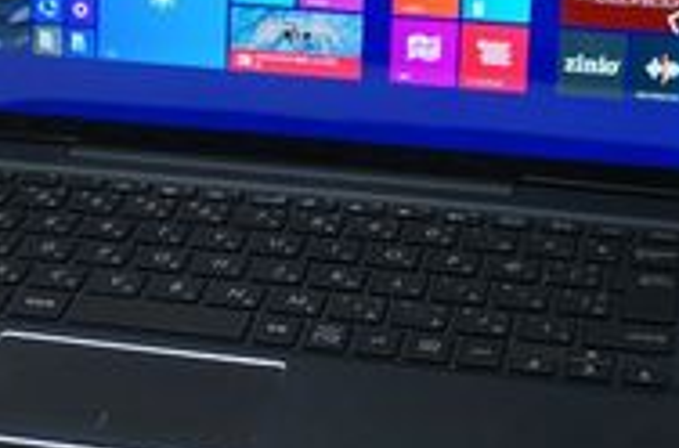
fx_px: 2092
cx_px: 256
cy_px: 54
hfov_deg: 18.4
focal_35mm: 111
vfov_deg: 12.1
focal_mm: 29
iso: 800
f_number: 4.5
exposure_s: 1/20
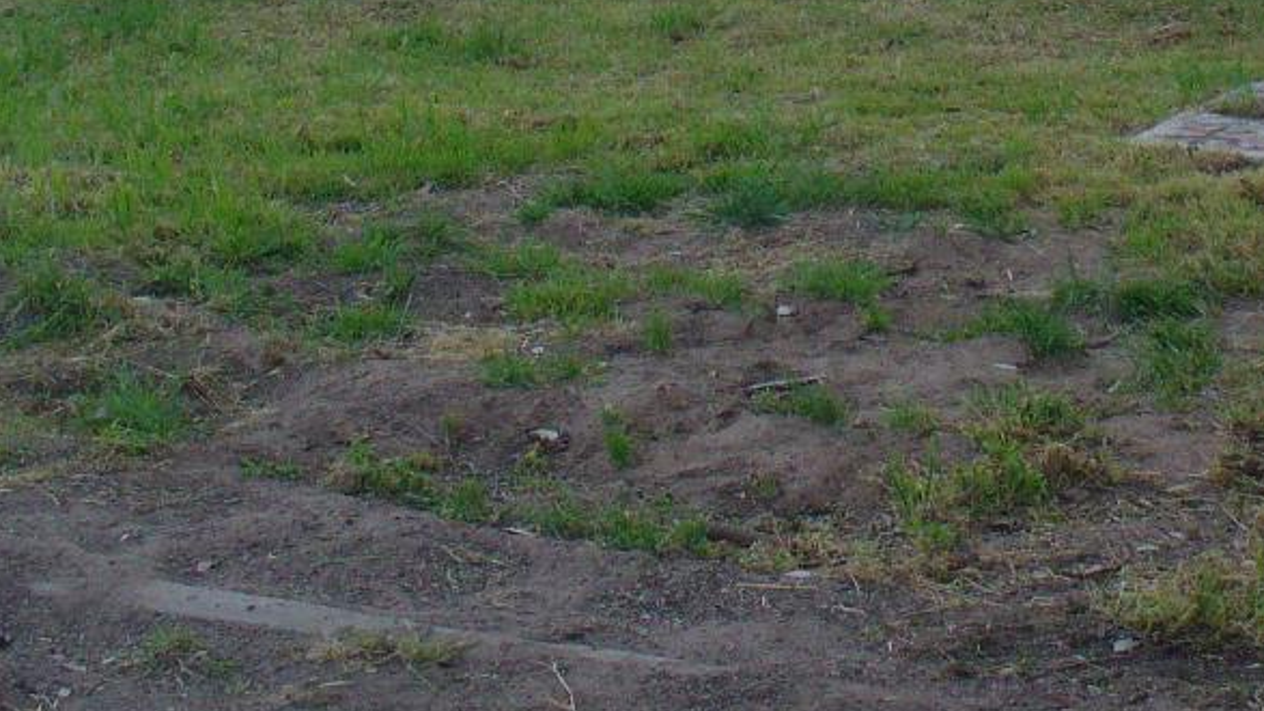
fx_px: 3452
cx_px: 1012
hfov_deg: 20.5
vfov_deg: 11.4
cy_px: -301
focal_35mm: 103
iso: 80
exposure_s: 1/125
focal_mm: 6.1
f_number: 2.8
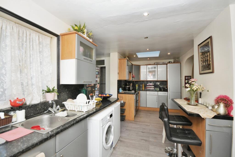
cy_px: 78
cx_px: 118
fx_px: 98
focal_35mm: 15
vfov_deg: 77.2
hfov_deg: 100.4
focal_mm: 10
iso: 200
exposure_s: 1/60
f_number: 5
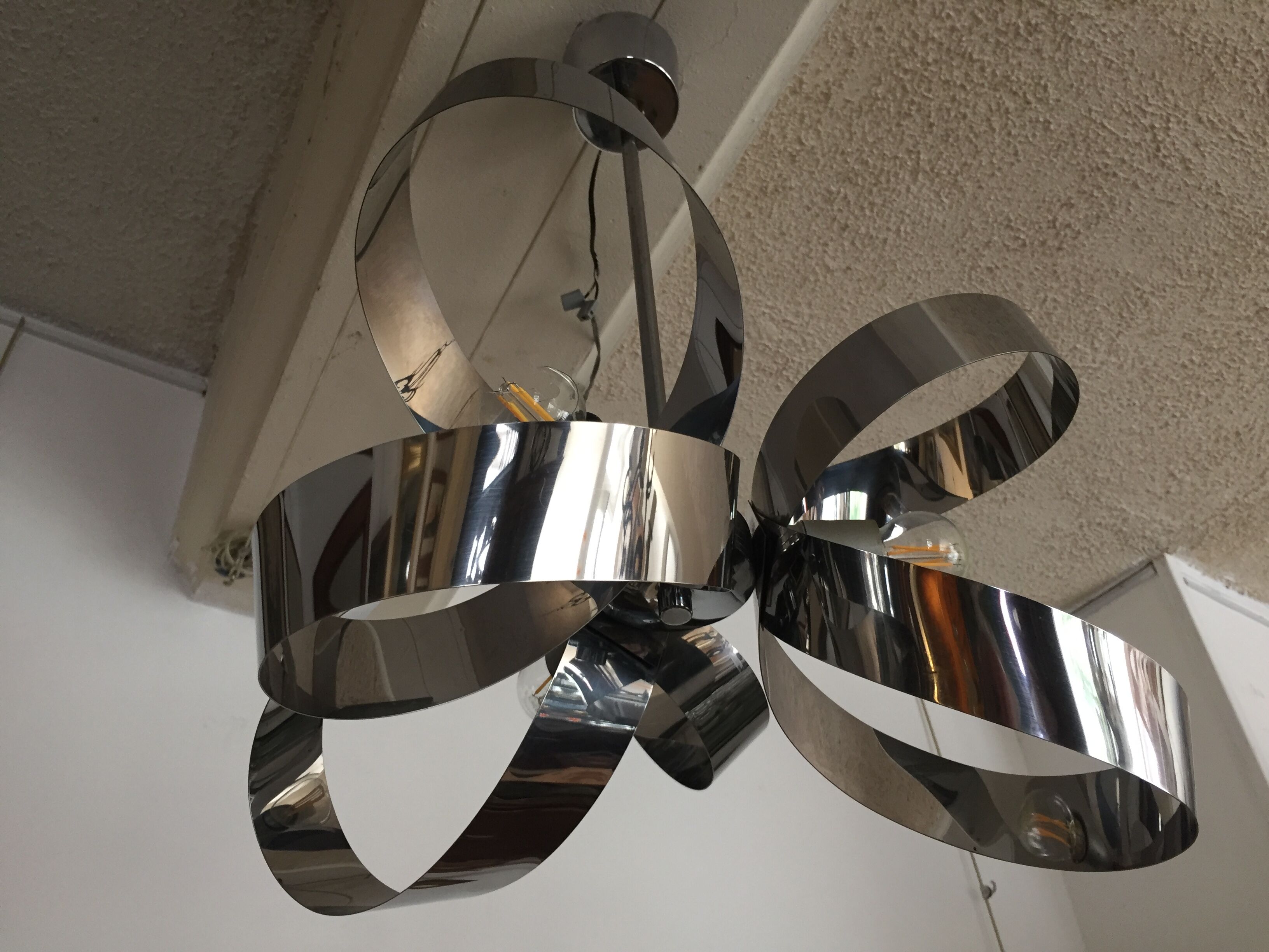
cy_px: 476
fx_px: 1063
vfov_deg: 48.2
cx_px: 634
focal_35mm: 29
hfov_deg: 61.7
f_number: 2.2
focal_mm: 4.15
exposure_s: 1/33
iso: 160
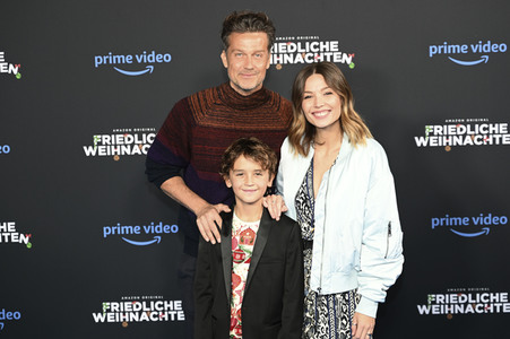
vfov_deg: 22.2
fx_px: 864
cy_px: 170
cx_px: 255
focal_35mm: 61
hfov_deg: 32.9
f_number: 2.8
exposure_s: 1/125
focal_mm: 61
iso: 500
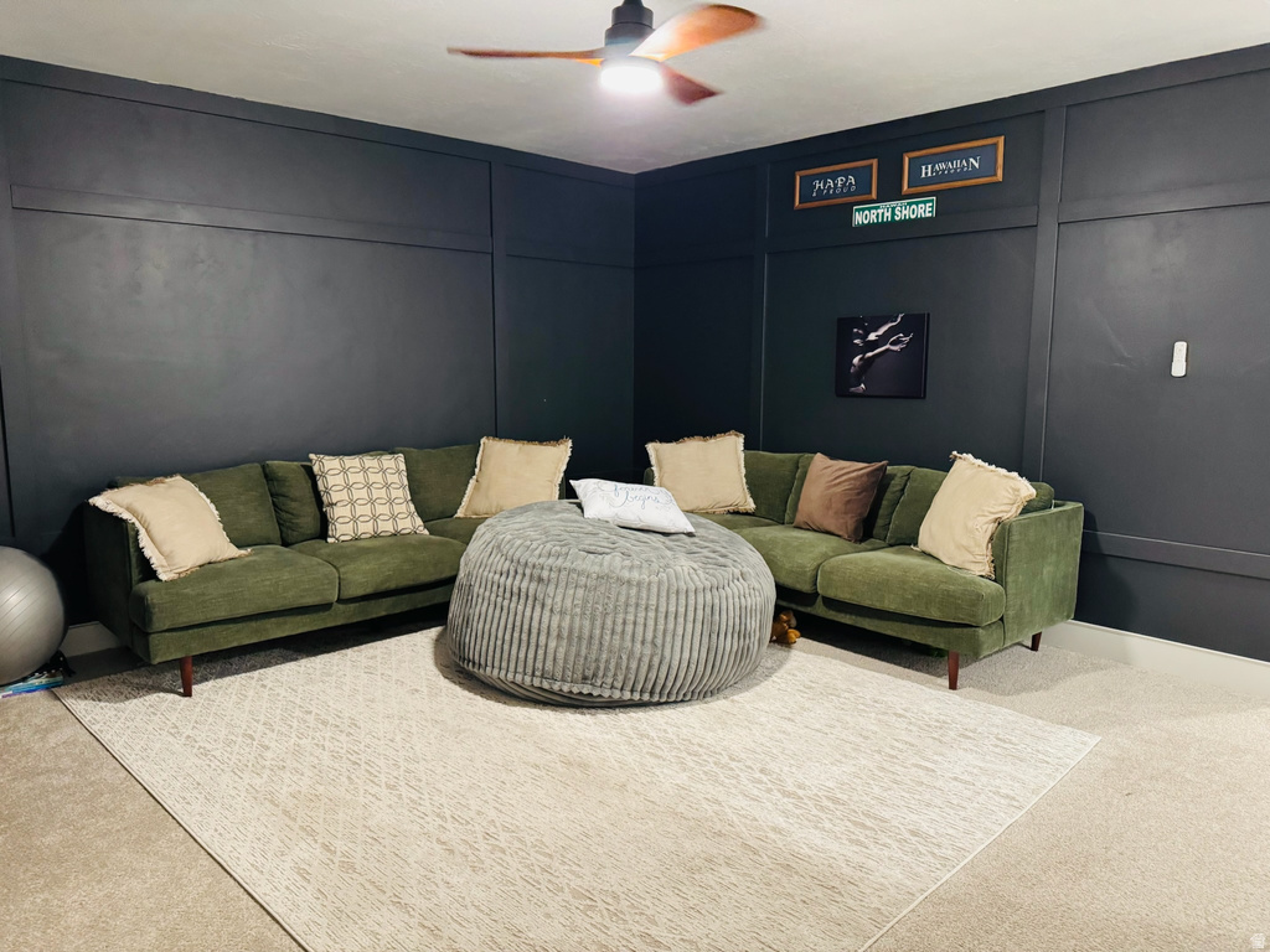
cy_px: 476
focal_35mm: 24
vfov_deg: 56.8
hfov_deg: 71.6
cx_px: 635
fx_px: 881
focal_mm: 6.76
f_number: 1.78
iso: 640
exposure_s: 1/40
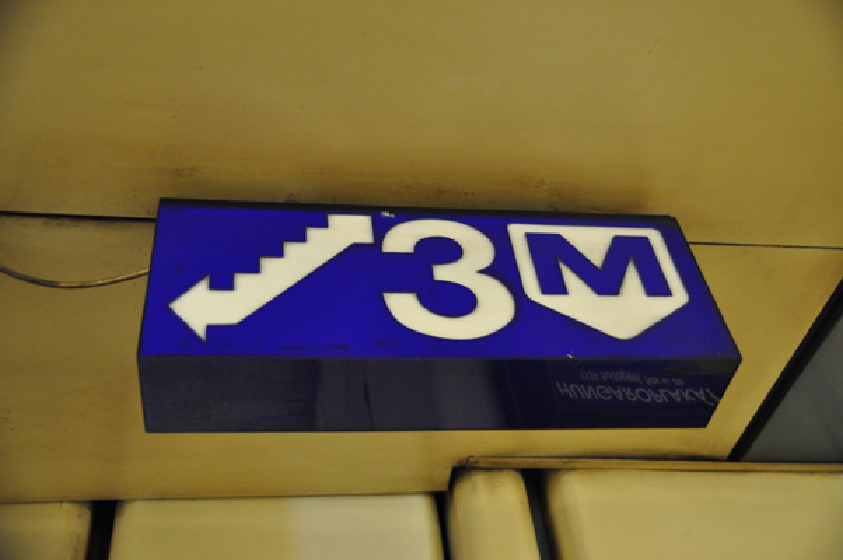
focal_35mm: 39
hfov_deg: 49.6
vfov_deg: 34.1
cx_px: 422
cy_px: 280
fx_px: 912
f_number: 2.8
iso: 1600
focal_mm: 26
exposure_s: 1/20
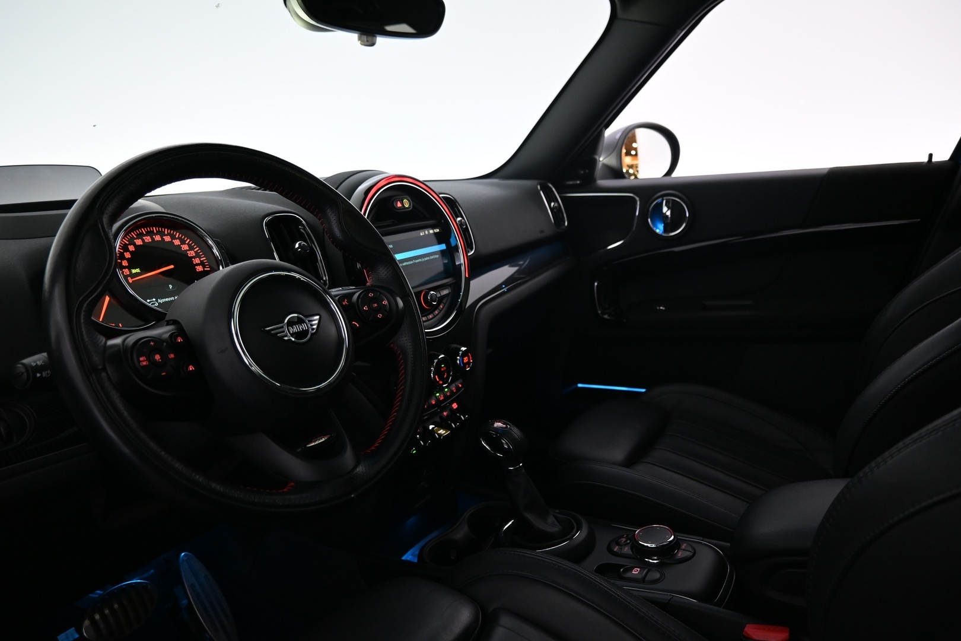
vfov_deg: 53.1
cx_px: 480
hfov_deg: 73.7
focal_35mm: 24
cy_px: 320
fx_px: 641
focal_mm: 16
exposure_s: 1/25
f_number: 3.5
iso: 1100
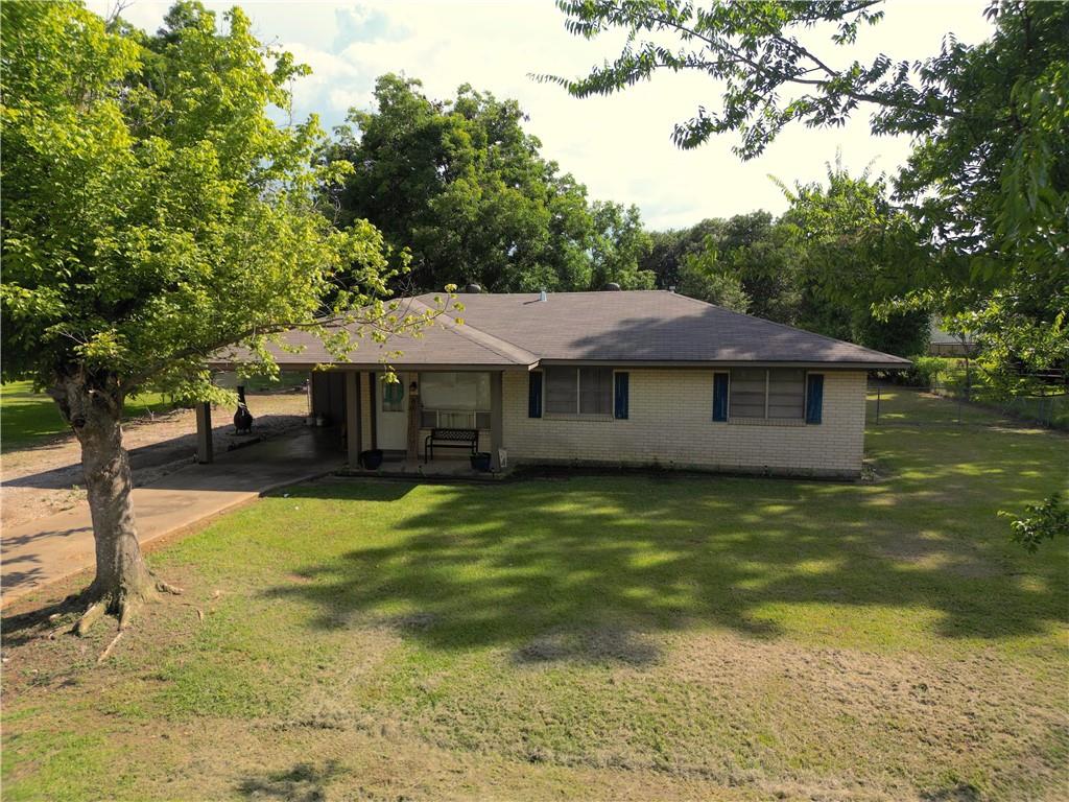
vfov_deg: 56.8
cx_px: 534
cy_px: 401
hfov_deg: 71.6
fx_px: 741
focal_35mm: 24
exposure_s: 1/800
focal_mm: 6.72
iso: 100
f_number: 1.7
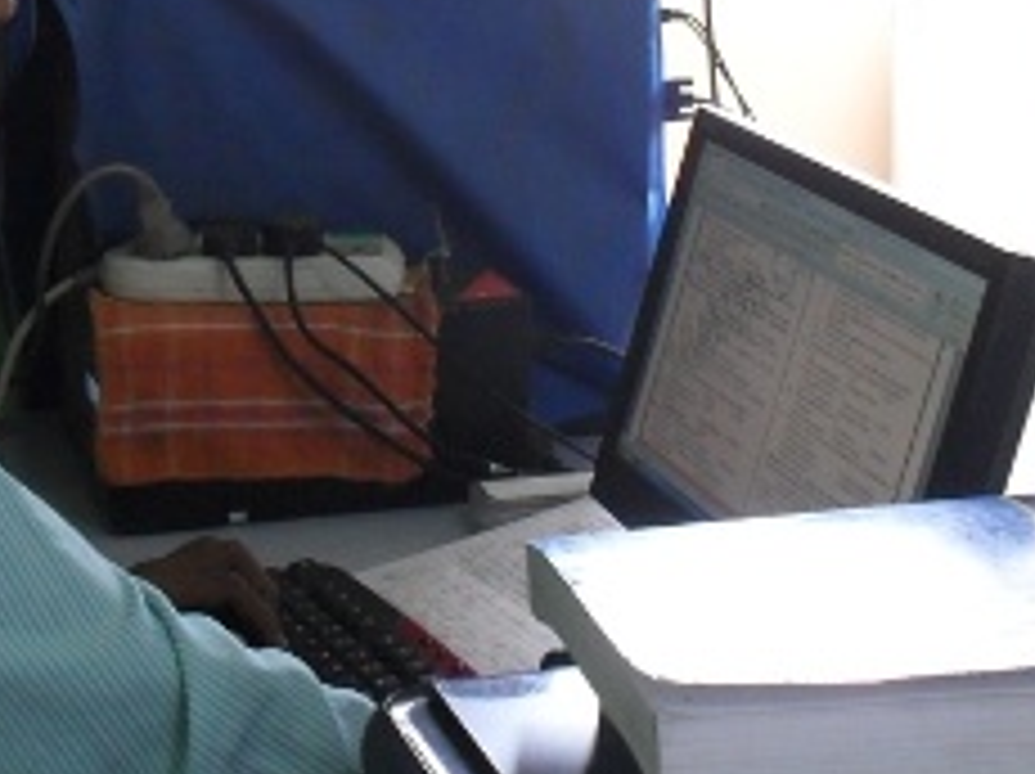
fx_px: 2718
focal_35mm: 91
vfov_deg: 16.1
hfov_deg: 21.5
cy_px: 137
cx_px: 454
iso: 160
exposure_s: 1/30
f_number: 2.8
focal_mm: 6.3
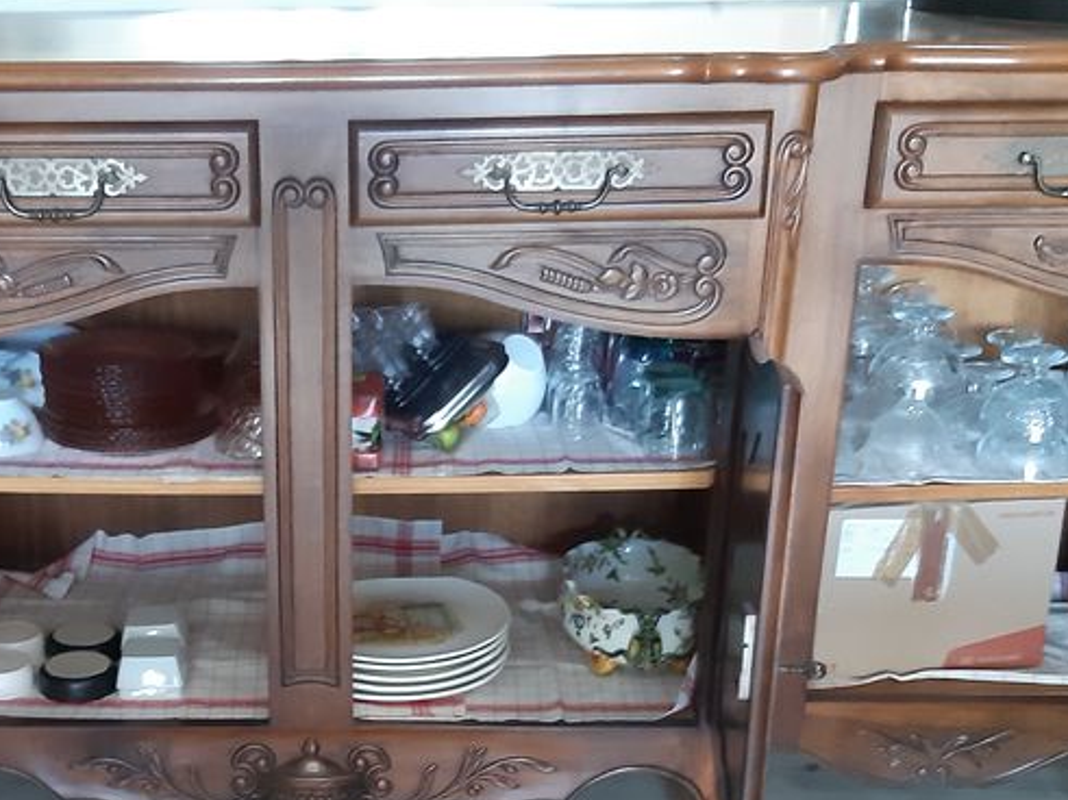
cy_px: 665
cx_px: 322
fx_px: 1635
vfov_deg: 26.9
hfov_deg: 35.7
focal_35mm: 53
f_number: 1.7
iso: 400
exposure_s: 1/25
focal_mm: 3.92
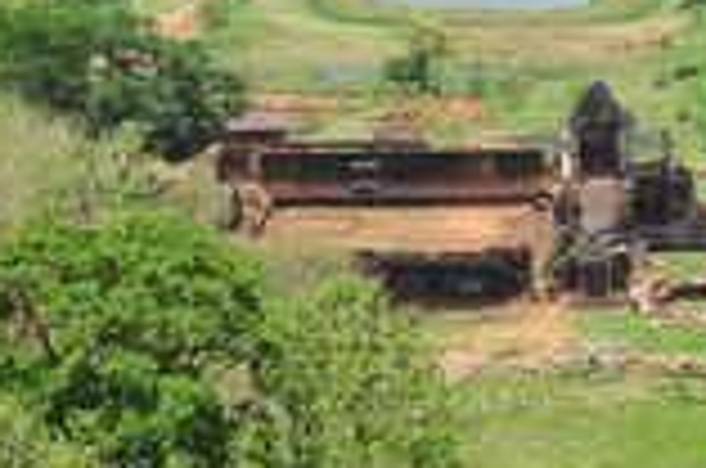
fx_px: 3797
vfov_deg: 7.0
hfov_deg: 10.5
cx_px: 769
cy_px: -162
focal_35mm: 194
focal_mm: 38
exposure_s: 1/400
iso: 200
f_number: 10
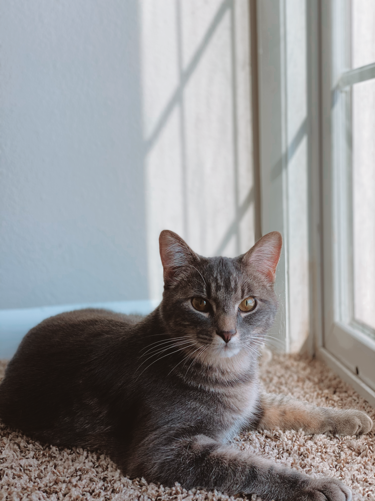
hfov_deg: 28.0
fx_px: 751
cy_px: 250
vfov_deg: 36.8
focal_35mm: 52
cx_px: 188
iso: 20
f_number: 2
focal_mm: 6
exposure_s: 1/158
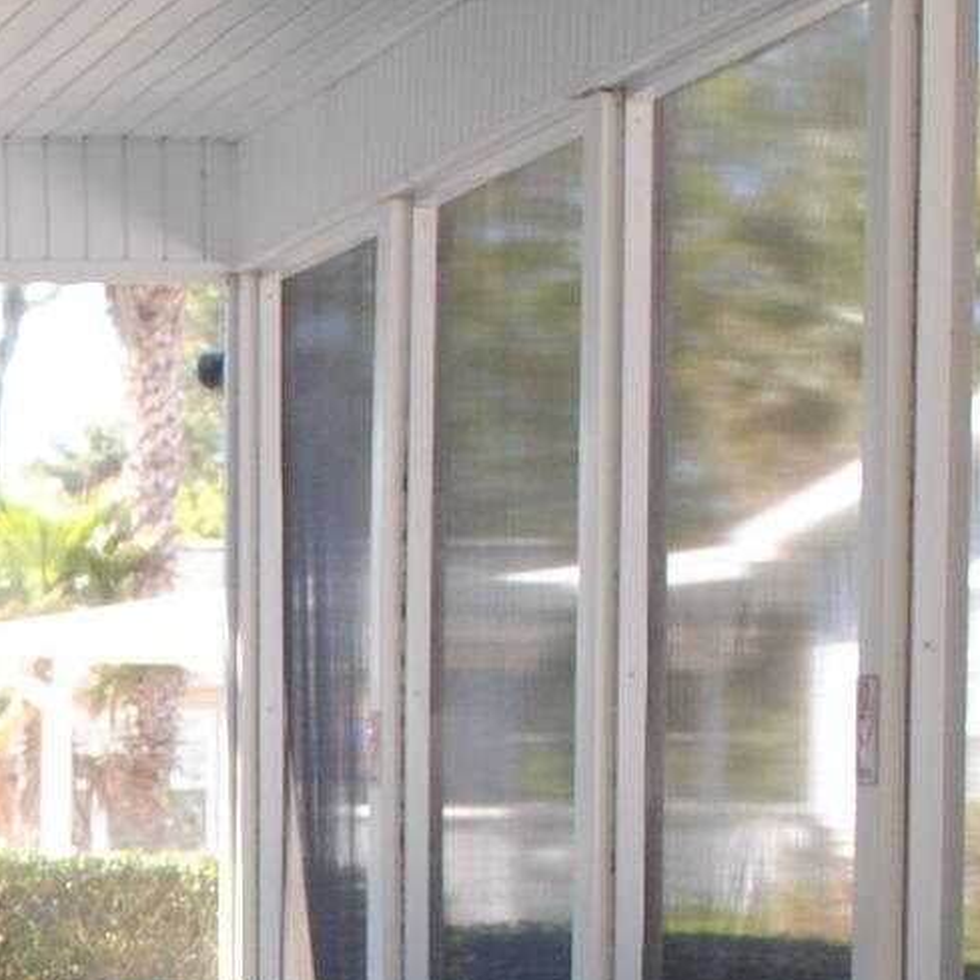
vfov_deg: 9.2
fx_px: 6022
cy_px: 1257
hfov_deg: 9.1
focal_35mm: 188
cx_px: -497
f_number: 4.5
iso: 200
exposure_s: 1/80
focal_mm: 24
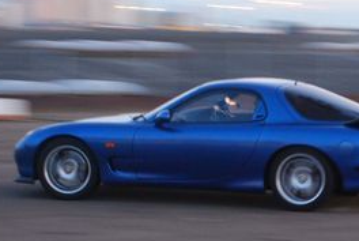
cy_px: 139
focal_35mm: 138
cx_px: 329
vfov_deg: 10.0
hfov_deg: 14.7
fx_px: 1378
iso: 800
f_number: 5.3
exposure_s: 1/30
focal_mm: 38
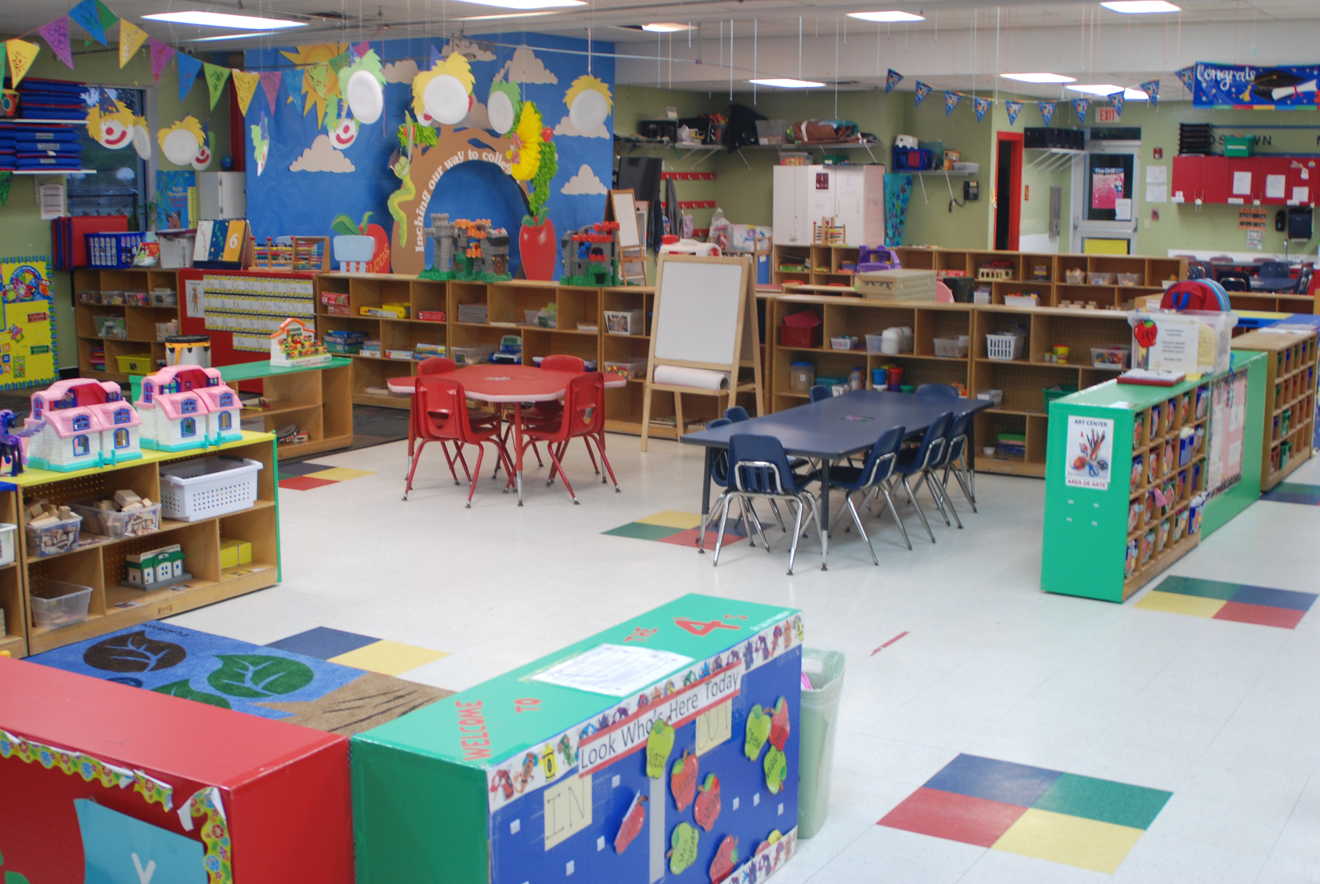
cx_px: 660
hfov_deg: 46.3
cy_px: 442
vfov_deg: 32.0
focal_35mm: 42
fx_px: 1542
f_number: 3.5
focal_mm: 28
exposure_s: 1/30
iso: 320
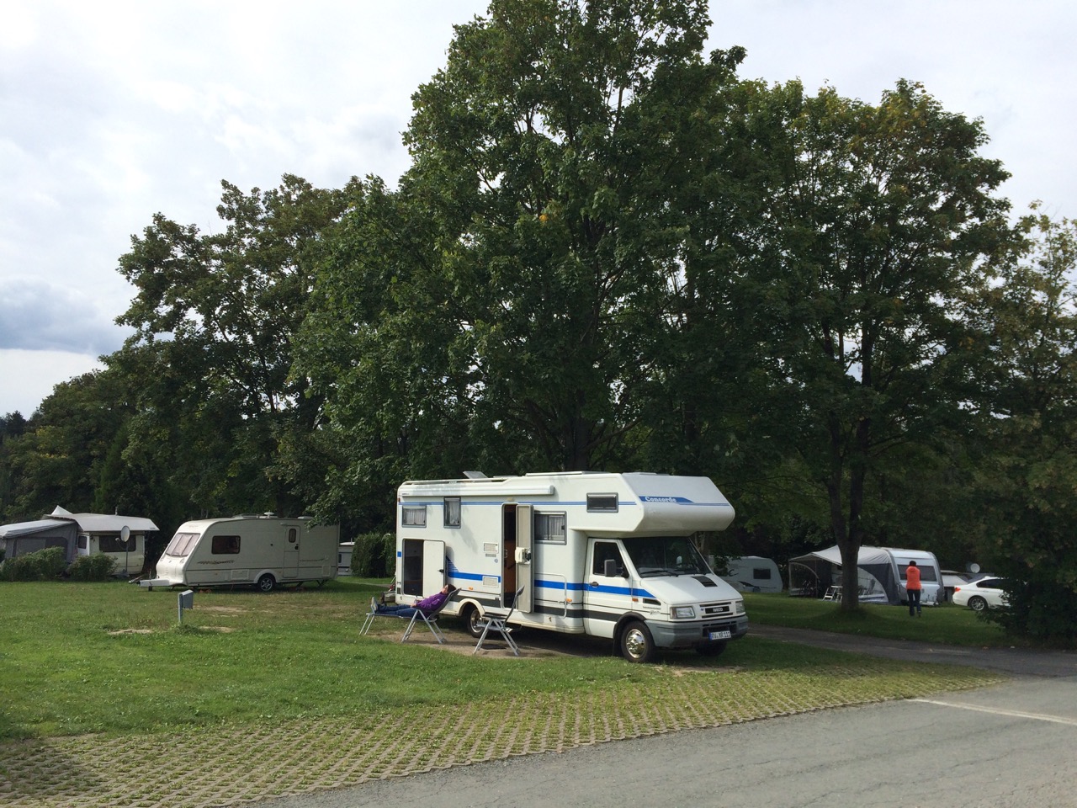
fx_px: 902
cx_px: 538
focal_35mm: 29
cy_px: 404
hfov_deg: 61.7
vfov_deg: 48.2
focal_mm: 4.15
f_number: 2.2
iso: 32
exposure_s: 1/2160
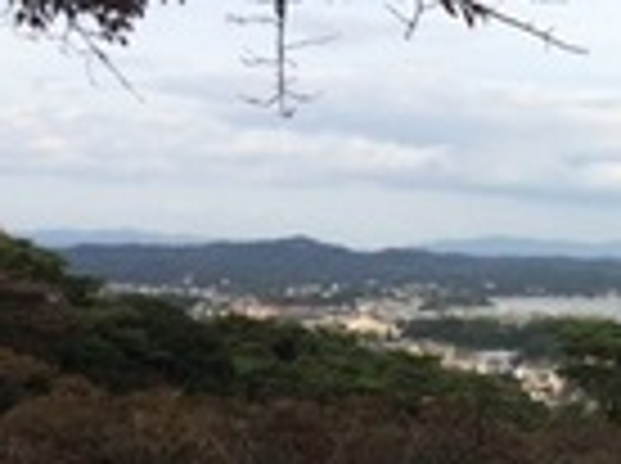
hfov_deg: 20.3
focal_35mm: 87
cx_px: 842
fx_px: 1558
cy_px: 351
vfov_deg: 16.8
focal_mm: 4.12
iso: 32
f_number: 2.2
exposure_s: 1/873
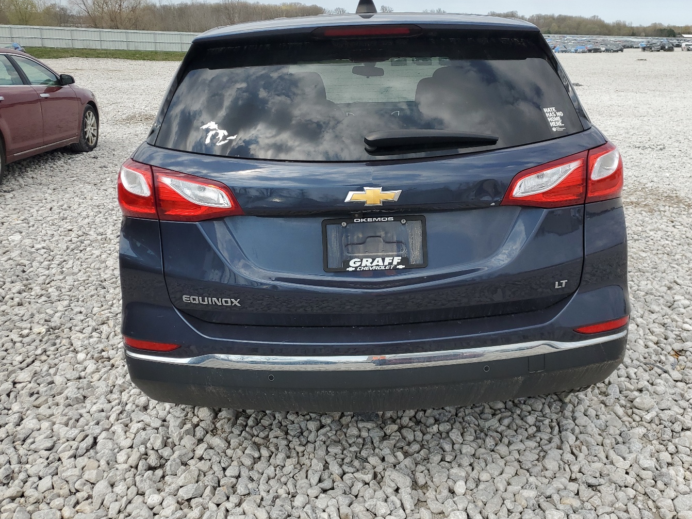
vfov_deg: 45.3
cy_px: 220
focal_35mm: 31
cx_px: 384
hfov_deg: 58.2
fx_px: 620
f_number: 1.5
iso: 50
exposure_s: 1/2500
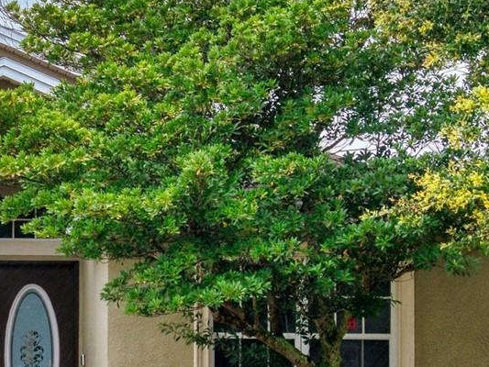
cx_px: -112
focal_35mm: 168
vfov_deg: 8.8
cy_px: 278
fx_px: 2374
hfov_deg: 11.5
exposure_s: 1/320
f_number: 8
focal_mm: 28
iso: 200
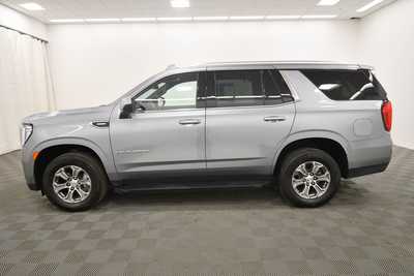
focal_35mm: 22
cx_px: 207
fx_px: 253
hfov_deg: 78.6
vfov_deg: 57.3
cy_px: 138
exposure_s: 1/125
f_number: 5
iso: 800
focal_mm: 15
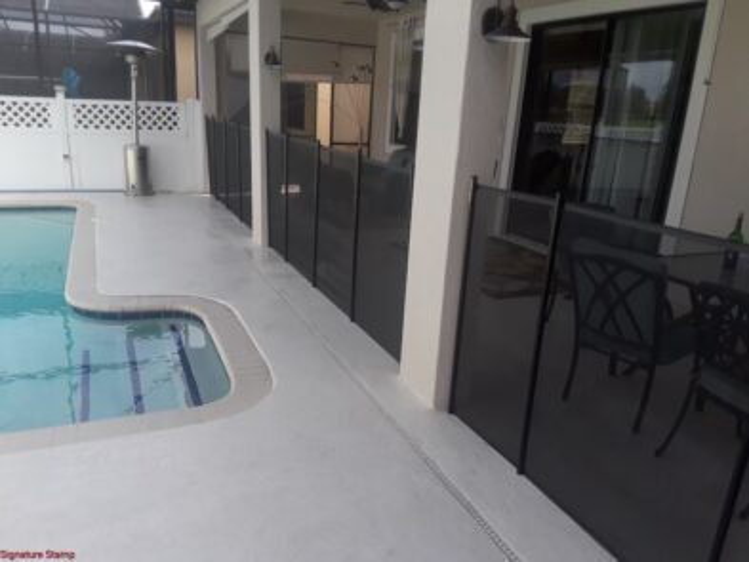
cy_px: 281
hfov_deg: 63.4
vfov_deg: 49.8
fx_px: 606
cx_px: 374
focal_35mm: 28
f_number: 1.9
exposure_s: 1/560
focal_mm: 2.9
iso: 40
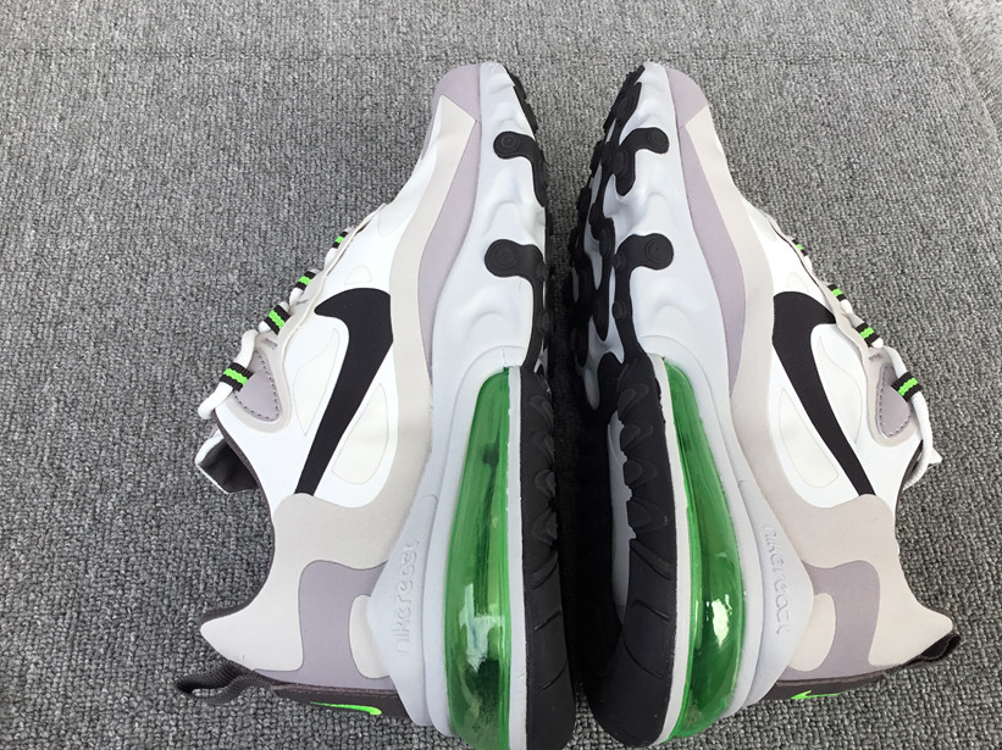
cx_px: 532
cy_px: 381
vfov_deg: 41.8
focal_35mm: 34
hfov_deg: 53.9
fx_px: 984
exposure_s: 1/281
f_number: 2.4
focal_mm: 3.3
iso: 25
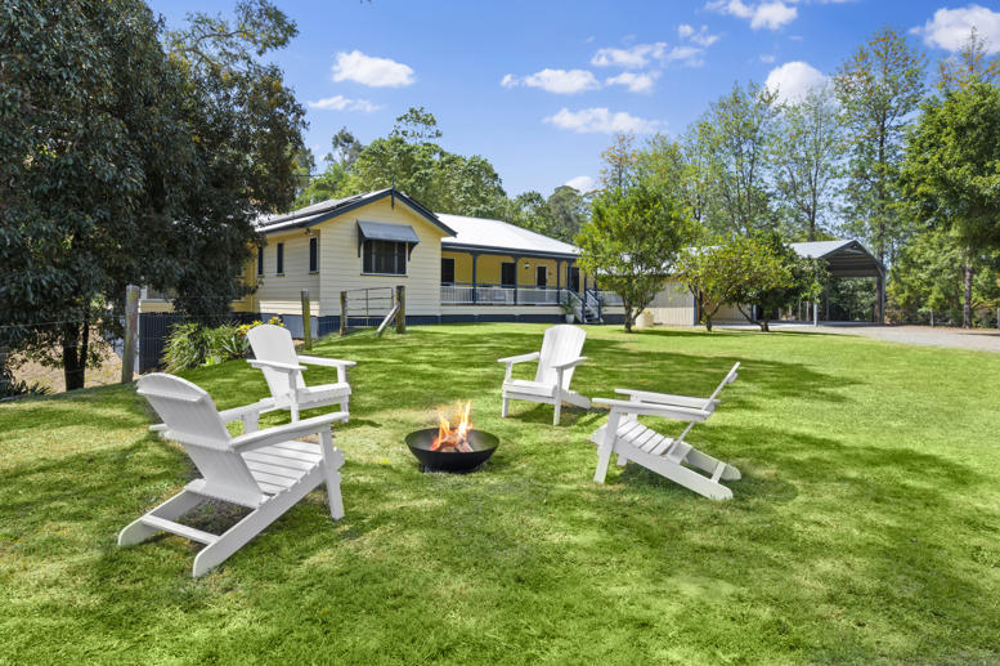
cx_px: 500
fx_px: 597
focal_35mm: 22
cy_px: 333
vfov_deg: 58.3
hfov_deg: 79.9
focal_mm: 21.5
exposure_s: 1/80
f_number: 11
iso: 320
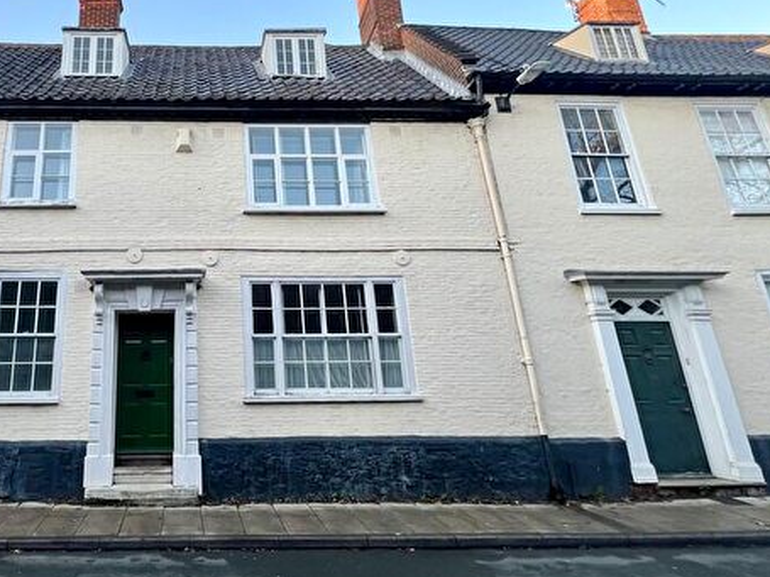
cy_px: 233
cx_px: 195
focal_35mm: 20
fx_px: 445
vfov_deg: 65.4
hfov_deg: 75.9
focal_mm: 1.57
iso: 40
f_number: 1.8
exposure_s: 1/99
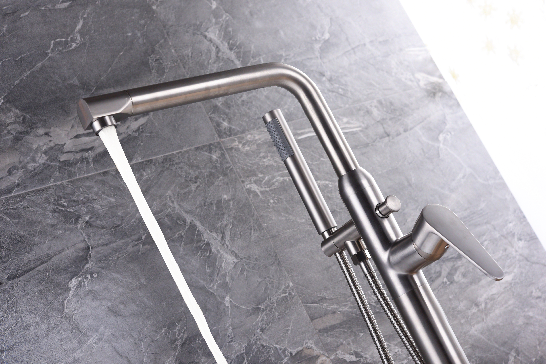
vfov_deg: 22.6
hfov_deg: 33.4
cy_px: 182
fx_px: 910
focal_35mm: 60
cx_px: 273
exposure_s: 1/160
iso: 64
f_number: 9
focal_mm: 60
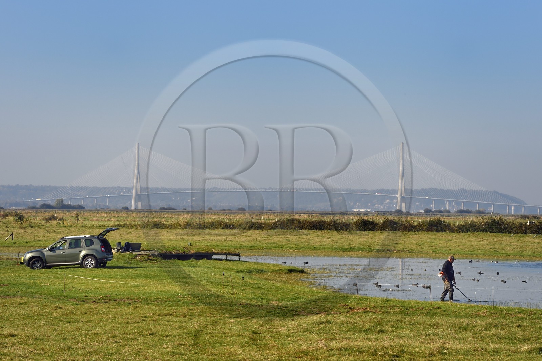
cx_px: 271
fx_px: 2258
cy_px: 180
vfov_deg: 9.1
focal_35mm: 150
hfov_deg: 13.7
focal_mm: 150
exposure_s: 1/160
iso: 200
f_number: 16
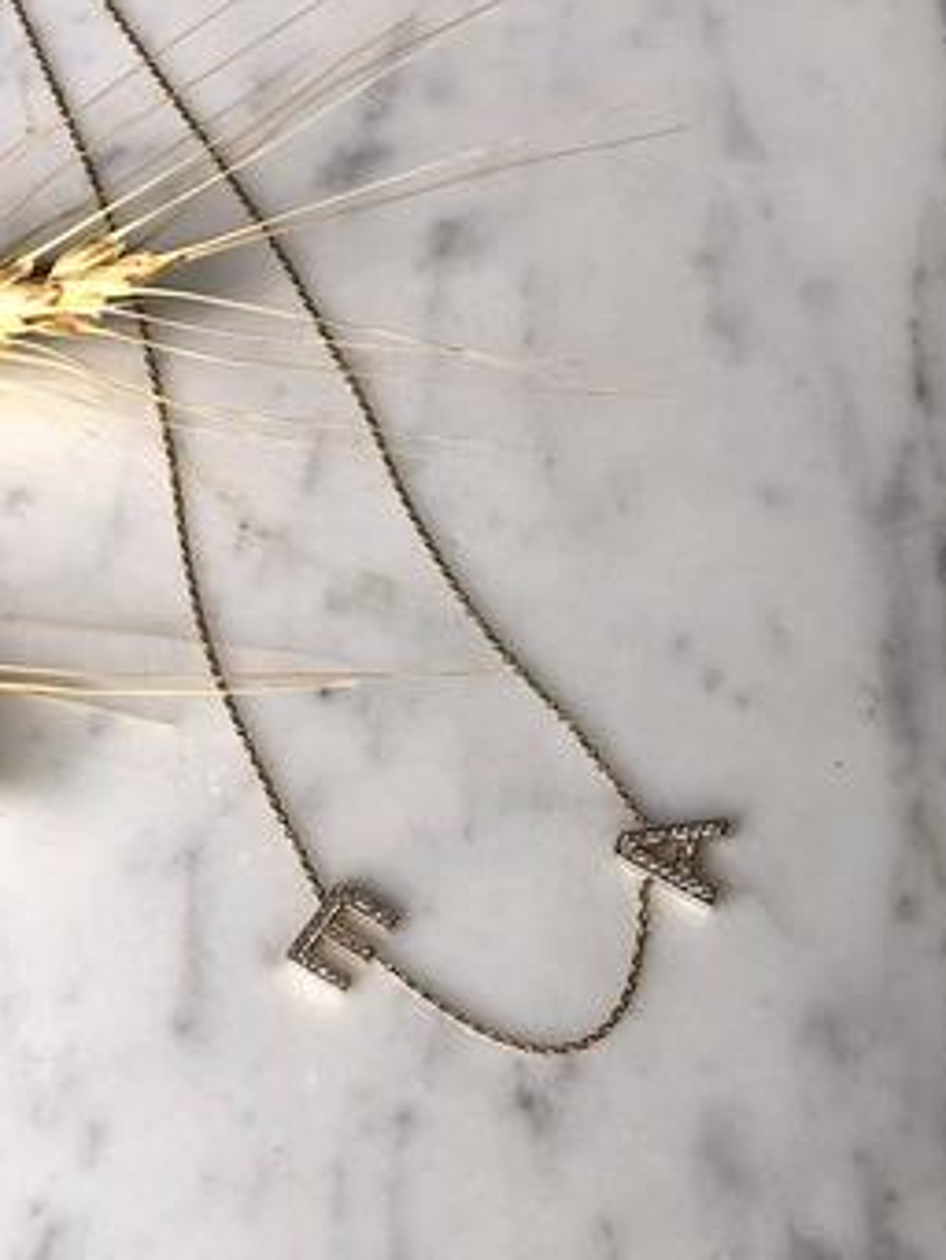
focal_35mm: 69
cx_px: 510
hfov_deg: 21.3
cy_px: 752
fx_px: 2513
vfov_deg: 28.1
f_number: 2.8
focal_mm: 6.6
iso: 125
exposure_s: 1/60
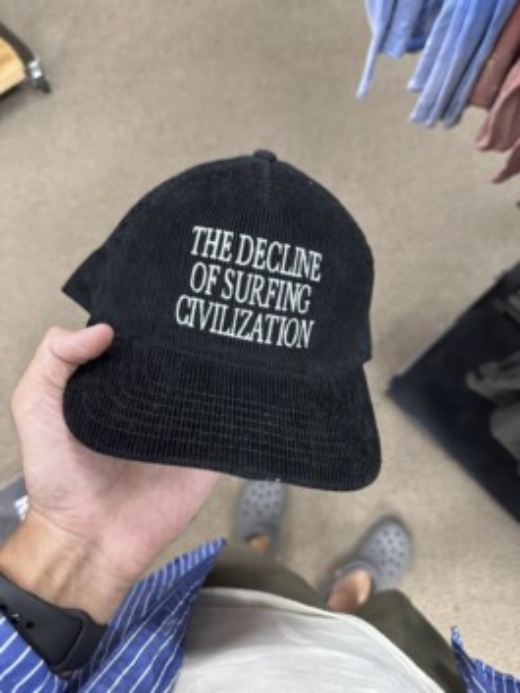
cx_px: 260
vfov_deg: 71.6
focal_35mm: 24
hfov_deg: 56.8
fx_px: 480
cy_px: 346
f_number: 1.78
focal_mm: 6.86
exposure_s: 1/60
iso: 800
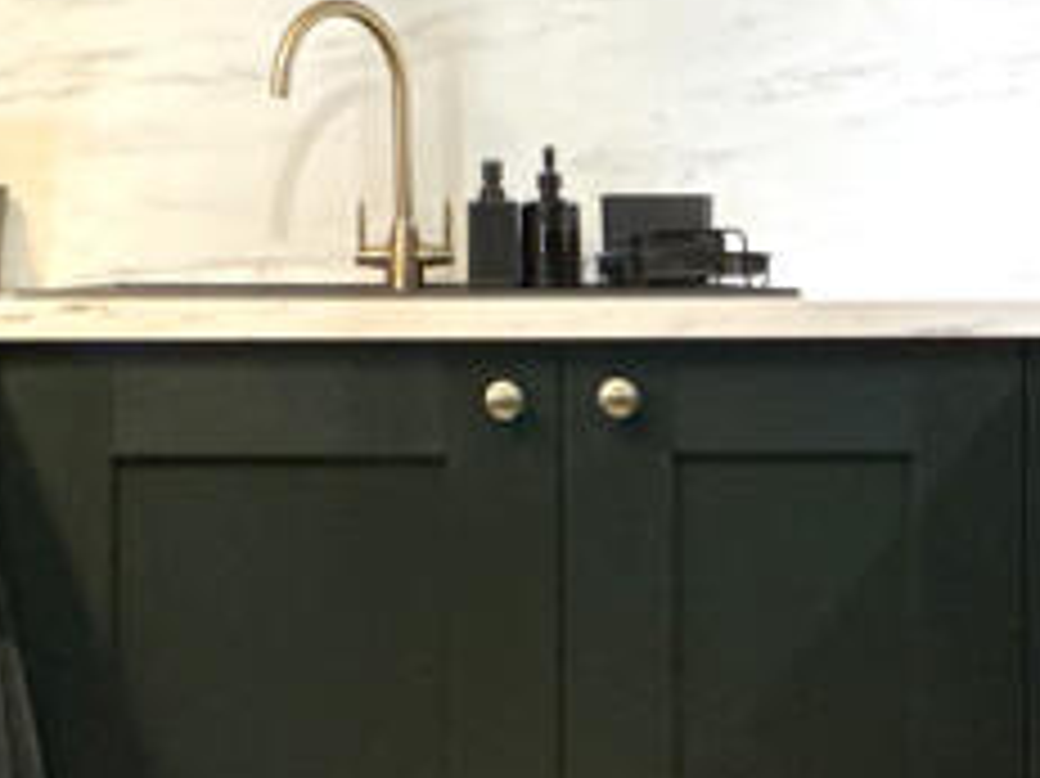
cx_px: 468
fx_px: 1862
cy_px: 252
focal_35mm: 62
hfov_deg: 31.2
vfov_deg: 23.5
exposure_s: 1/50
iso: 400
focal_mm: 2.22
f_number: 2.2
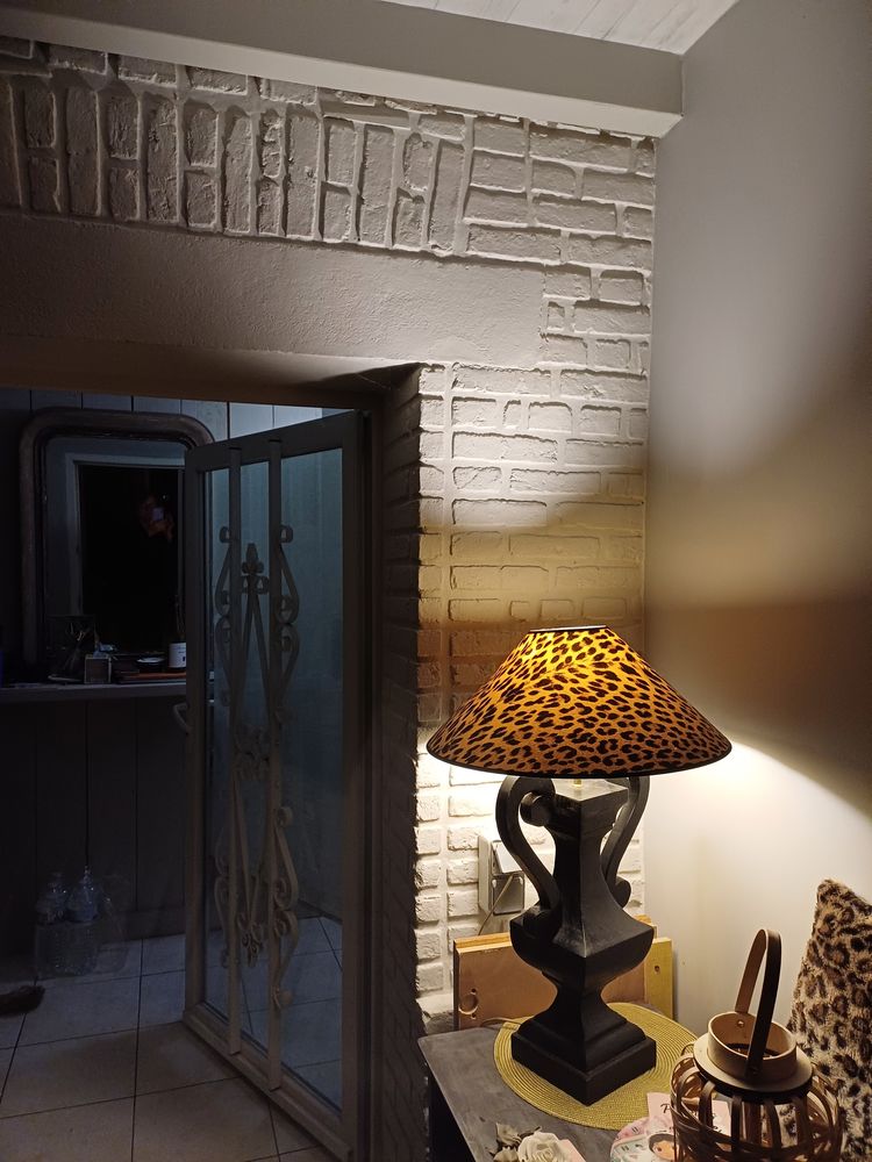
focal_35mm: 25
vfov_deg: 69.4
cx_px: 436
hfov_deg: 54.9
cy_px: 581
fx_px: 840
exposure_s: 1/33
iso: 320
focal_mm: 4.65
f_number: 1.8
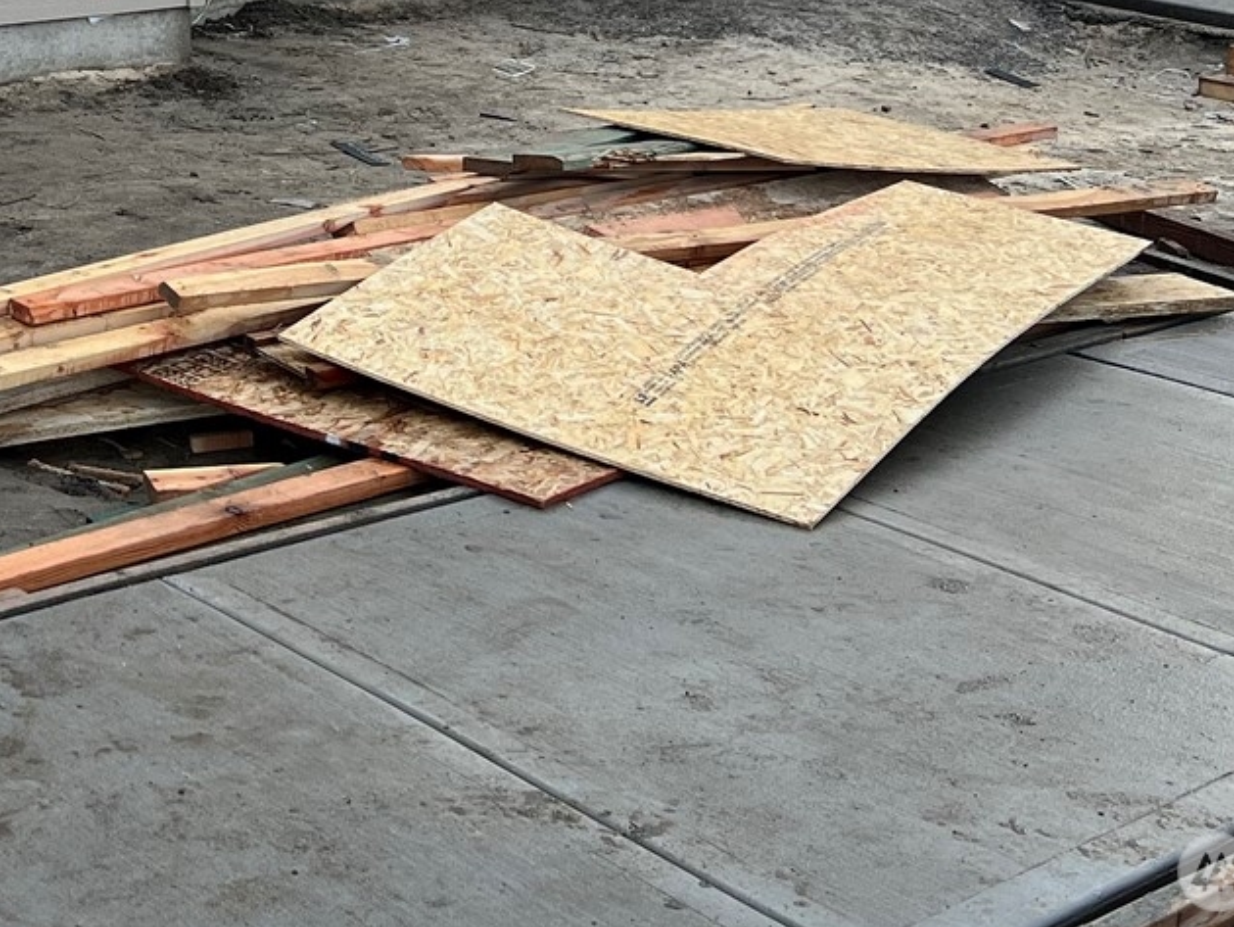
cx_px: -4
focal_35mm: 66
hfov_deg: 27.6
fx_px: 2354
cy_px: -212
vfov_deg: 20.7
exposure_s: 1/581
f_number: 1.5
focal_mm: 5.7
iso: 50
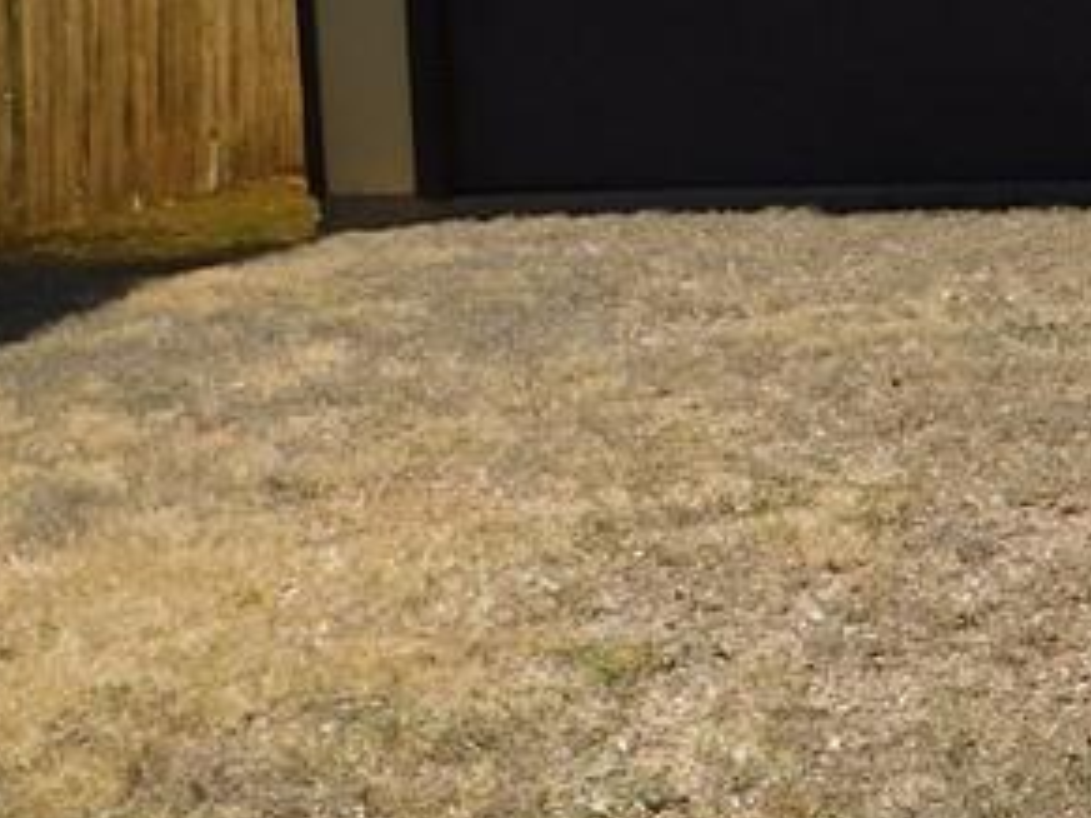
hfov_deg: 19.1
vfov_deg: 18.0
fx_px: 2552
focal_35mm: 81
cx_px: 1893
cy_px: 146
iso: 125
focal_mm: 4
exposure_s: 1/1250
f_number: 3
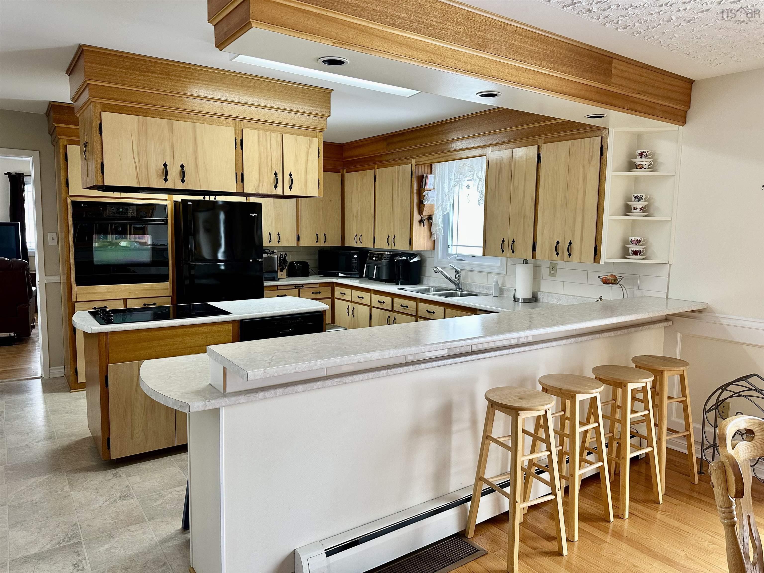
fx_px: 530
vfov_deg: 56.8
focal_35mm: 24
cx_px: 382
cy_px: 286
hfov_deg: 71.6
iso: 160
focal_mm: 6.86
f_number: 1.78
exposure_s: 1/121
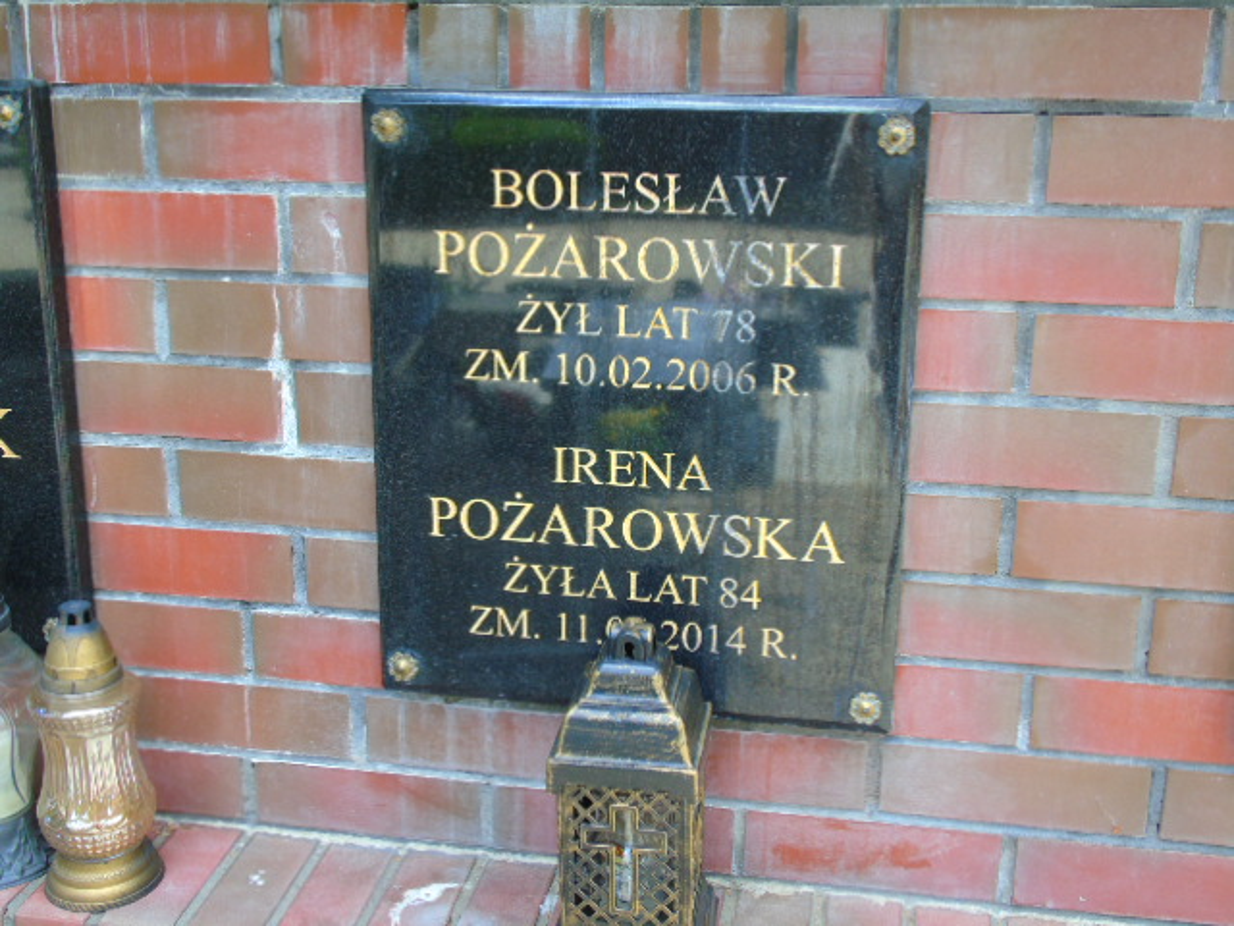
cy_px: 463
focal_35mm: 40
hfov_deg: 46.8
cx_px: 617
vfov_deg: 36.0
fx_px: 1426
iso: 80
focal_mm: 7.1
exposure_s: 1/80
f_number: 3.9
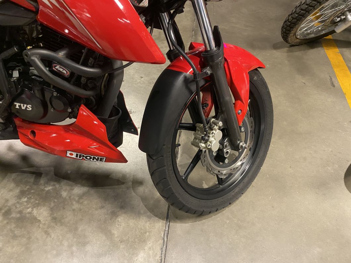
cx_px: 176
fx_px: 264
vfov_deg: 53.1
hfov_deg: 67.3
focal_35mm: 26
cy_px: 132
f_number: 1.8
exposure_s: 1/50
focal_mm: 4.25
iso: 500
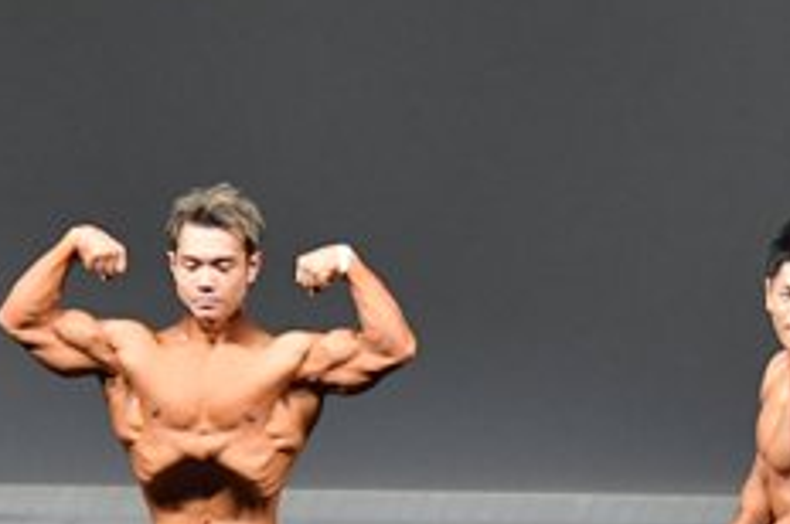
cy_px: 514
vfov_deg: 2.4
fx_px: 12315
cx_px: 278
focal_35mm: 562
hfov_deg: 3.7
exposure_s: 1/400
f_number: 5.6
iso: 5000
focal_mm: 112
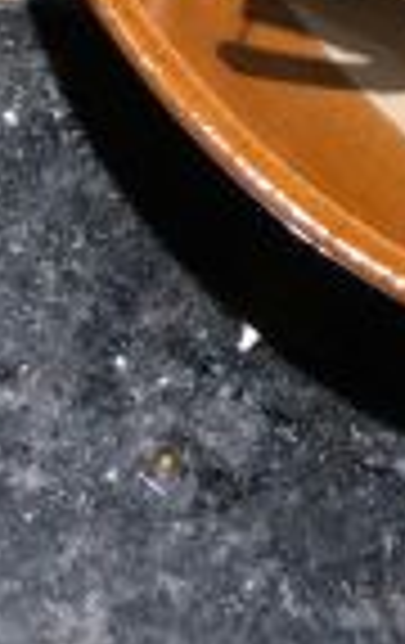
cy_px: -365
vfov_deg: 13.1
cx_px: 857
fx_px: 2636
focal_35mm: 150
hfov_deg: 8.3
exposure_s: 1/17
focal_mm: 3.99
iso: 50
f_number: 1.8
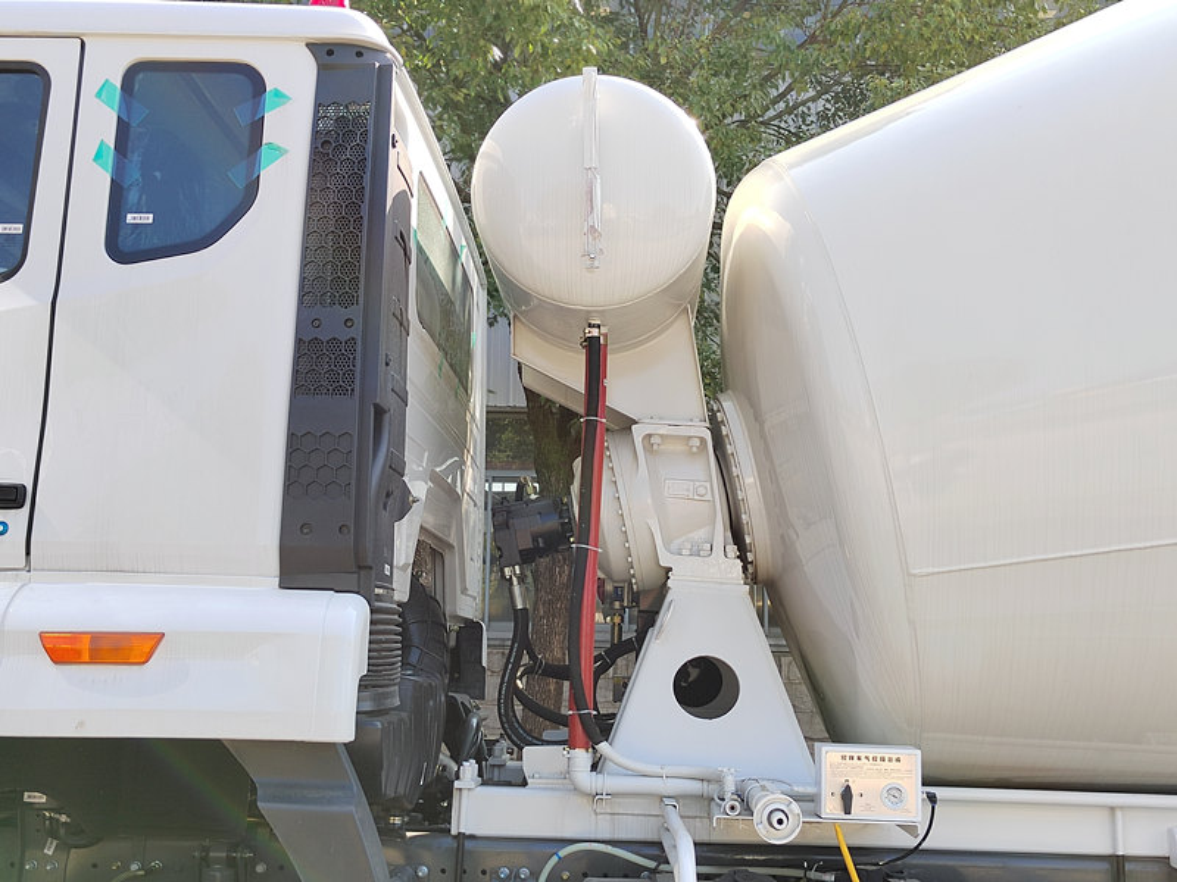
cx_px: 588
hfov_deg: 47.9
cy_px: 441
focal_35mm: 39
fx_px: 1326
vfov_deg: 36.8
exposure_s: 1/755
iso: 331
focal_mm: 5.52
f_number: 1.9
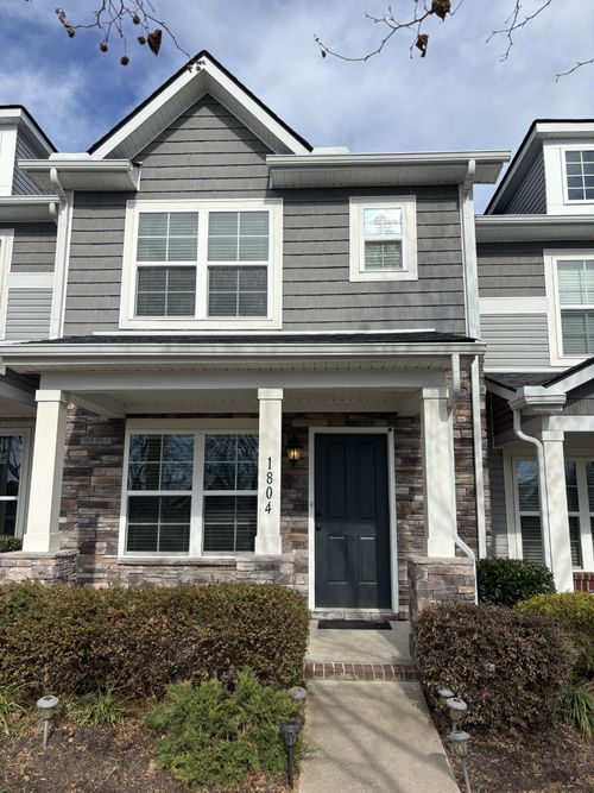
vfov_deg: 67.3
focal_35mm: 26
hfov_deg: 53.0
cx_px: 297
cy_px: 396
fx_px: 595
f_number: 1.6
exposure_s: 1/3205
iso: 50
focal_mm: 5.96
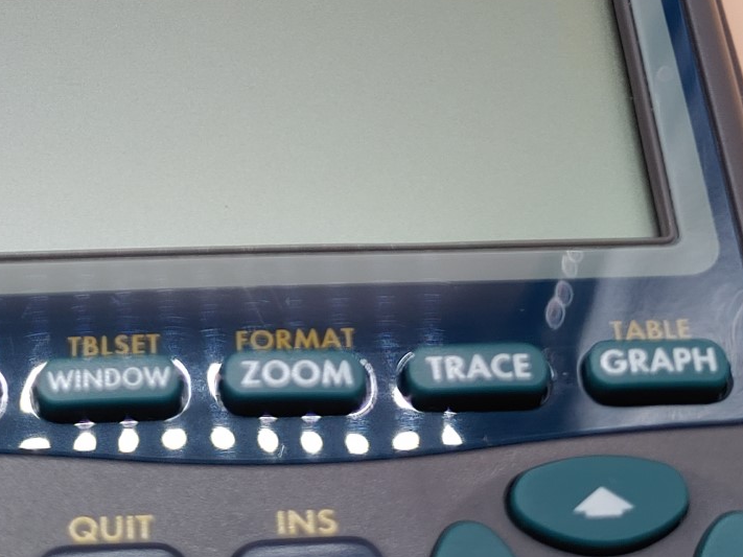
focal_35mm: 83
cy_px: 65
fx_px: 1781
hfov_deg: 23.4
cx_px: 224
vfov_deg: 17.5
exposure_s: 1/63
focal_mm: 4.36
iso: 50
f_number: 1.8
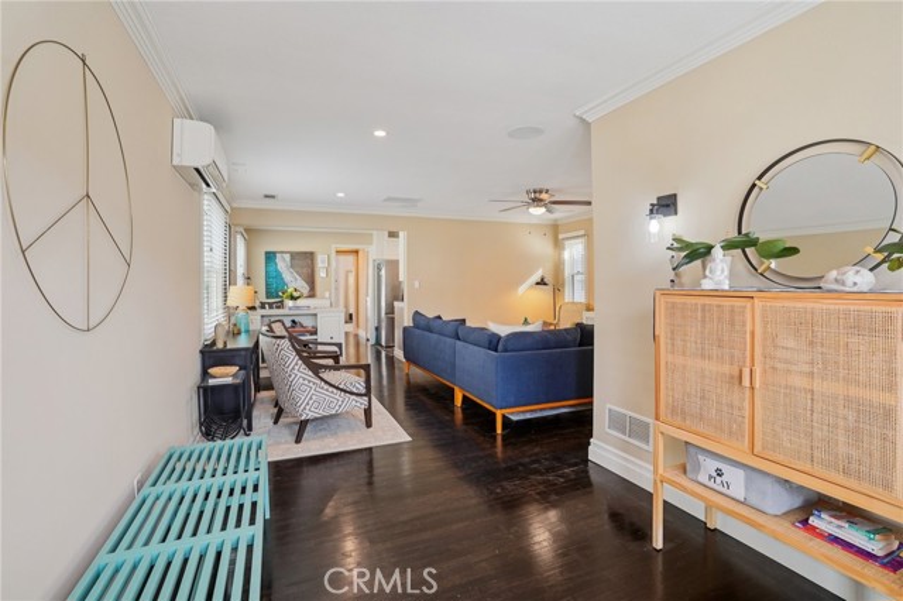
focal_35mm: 16
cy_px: 300
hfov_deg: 96.8
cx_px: 452
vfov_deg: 73.7
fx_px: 401
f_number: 8
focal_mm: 16
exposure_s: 1/10
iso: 400
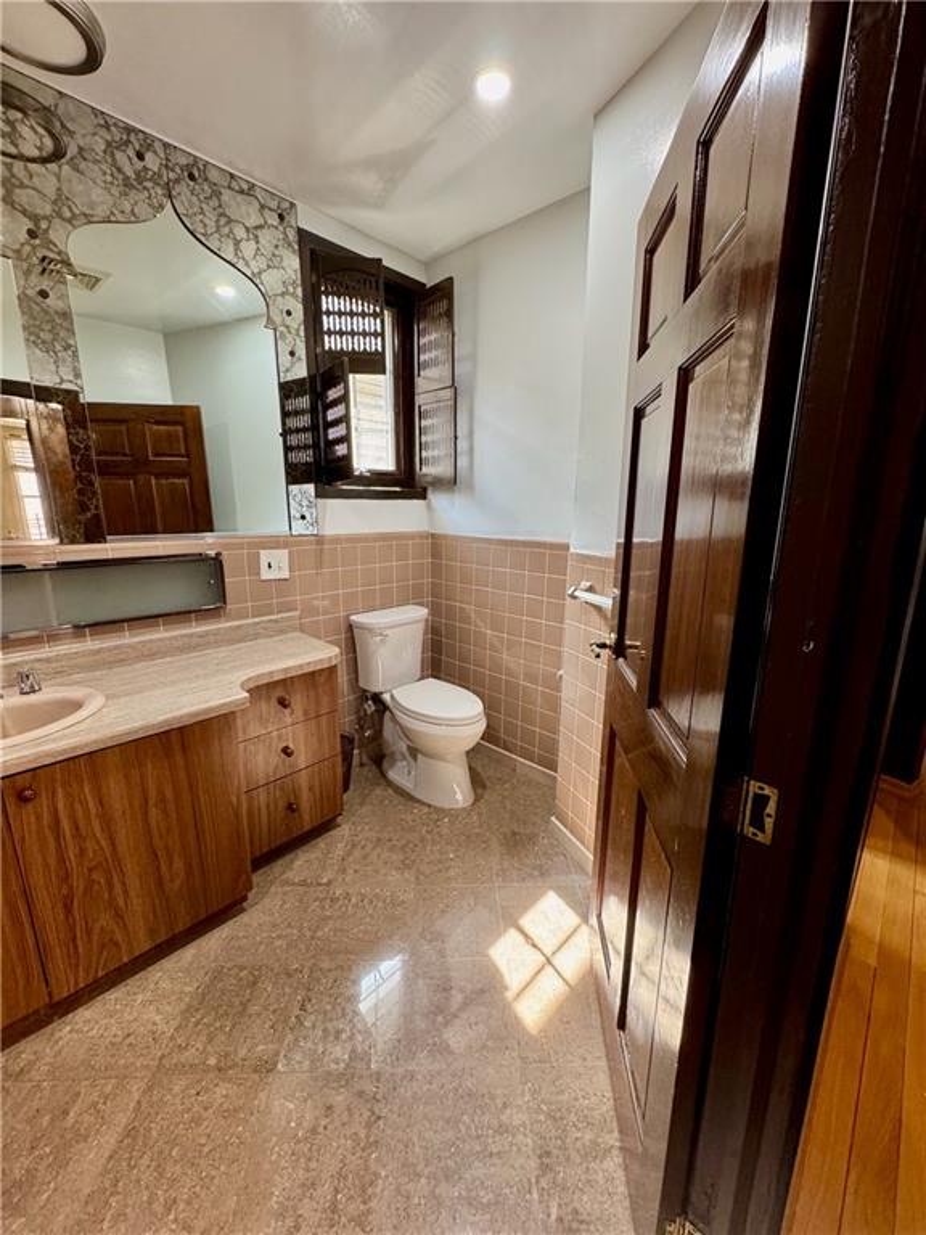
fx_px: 499
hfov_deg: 85.7
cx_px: 463
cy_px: 618
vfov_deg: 102.1
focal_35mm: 14
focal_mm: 2.22
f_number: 2.2
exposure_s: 1/120
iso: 320
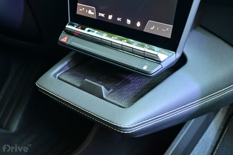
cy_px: 78
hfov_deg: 40.5
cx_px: 116
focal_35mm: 49
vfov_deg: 27.7
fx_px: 315
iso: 3200
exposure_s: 1/50
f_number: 5
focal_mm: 32.5
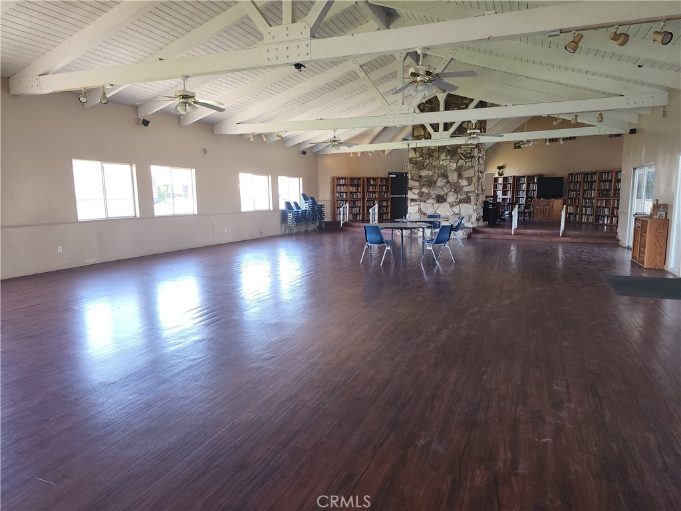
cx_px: 340
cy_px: 256
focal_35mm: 23
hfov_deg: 73.9
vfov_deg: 58.9
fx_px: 452
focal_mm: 6.4
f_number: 1.8
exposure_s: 1/60
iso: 50
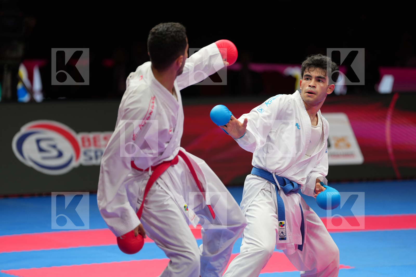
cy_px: 138
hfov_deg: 11.4
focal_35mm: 180
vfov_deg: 7.6
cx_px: 208
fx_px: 2079
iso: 640
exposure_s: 1/1000
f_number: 2.8
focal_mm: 180
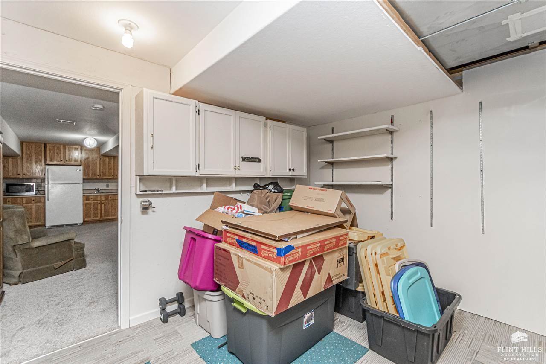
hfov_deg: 100.4
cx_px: 273
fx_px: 227
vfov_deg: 77.3
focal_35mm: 15
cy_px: 182
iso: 800
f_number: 10
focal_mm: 10
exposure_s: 1/60
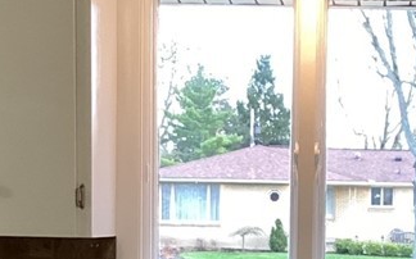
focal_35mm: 104
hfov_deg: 19.8
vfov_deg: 12.3
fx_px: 1178
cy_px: 299
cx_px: 325
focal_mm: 3.3
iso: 125
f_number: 2.4
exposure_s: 1/60
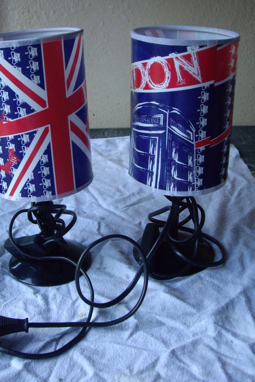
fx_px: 489
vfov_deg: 42.7
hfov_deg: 29.2
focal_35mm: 46
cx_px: 107
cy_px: 185
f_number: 2.7
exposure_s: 1/80
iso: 200
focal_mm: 6.2
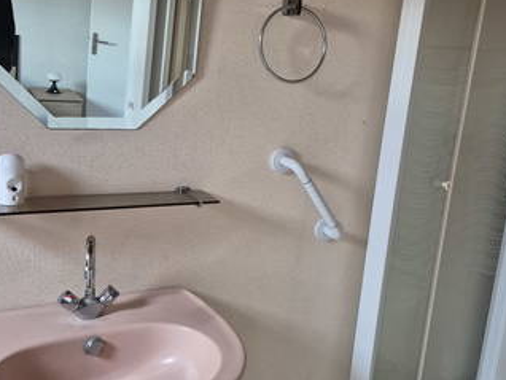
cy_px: 167
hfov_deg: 67.2
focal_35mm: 26
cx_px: 267
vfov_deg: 53.0
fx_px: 380
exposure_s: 1/100
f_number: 1.8
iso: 1000
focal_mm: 5.4
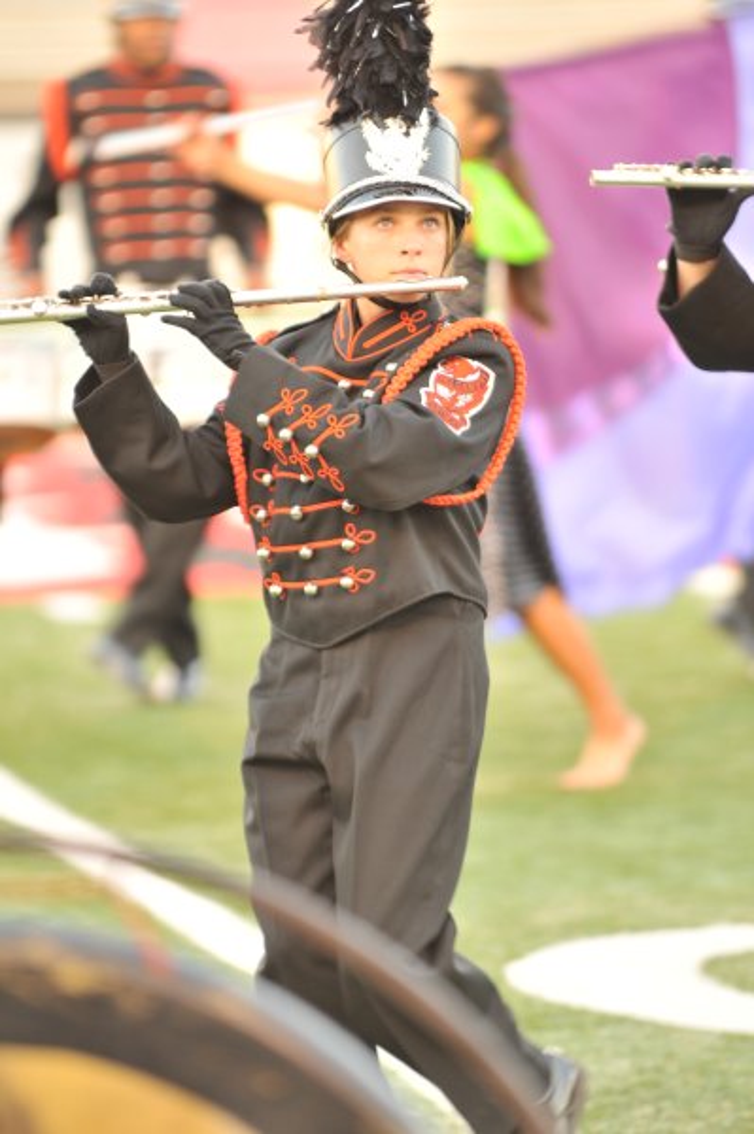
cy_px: 567
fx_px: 9441
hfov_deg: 4.6
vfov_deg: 6.9
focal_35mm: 300
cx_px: 377
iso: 200
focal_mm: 200
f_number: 2.8
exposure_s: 1/100
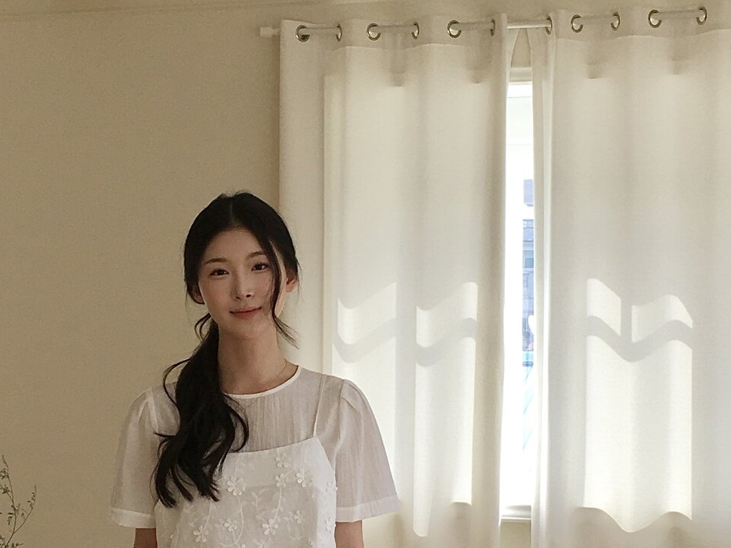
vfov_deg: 22.7
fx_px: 1267
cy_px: 630
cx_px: 255
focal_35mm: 60
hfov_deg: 32.0
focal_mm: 4.15
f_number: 2.2
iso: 25
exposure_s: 1/358
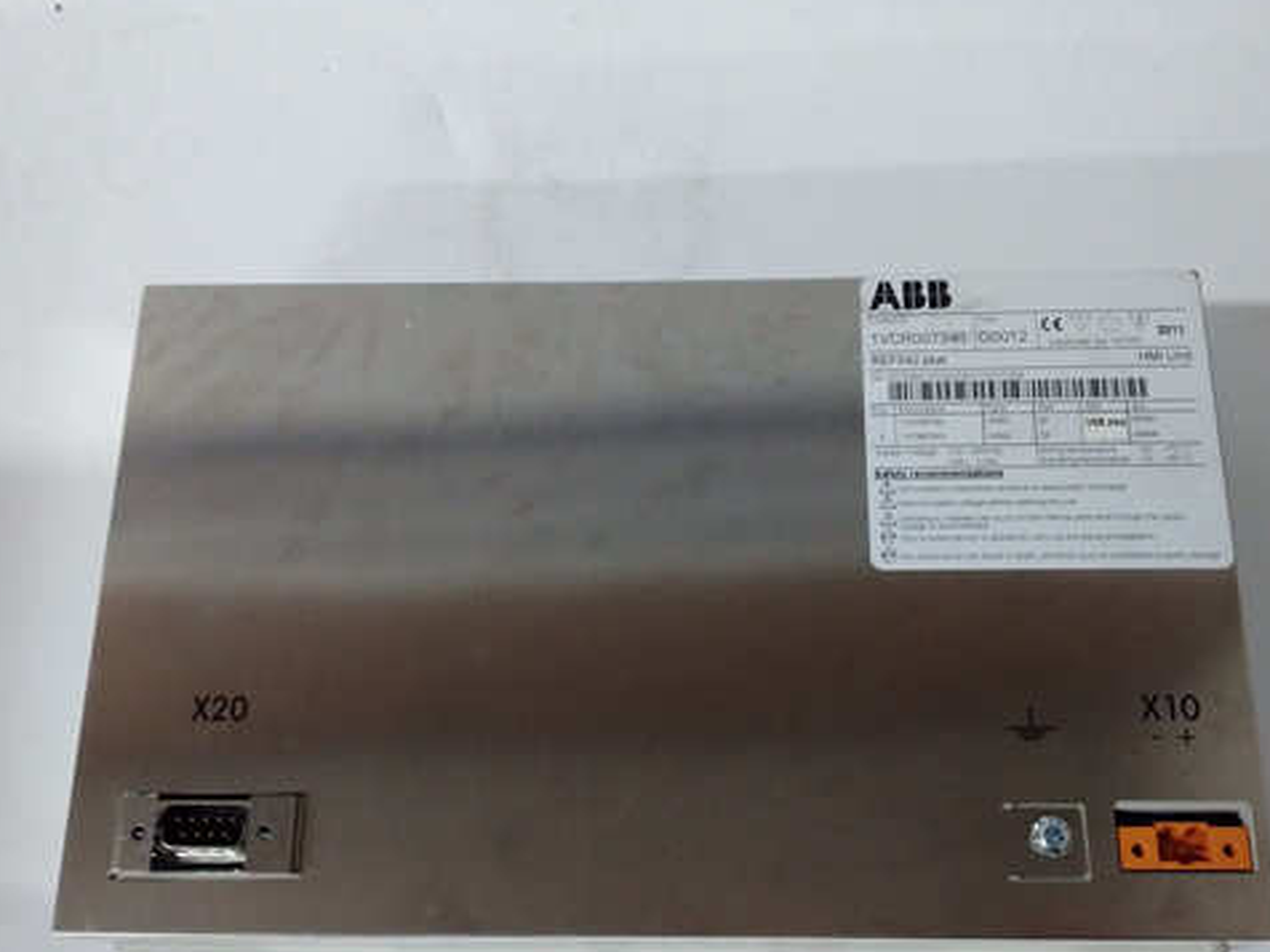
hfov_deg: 53.9
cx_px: 672
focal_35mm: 34
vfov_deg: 41.6
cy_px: 565
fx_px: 1247
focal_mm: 3.79
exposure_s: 1/33
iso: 487
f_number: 2
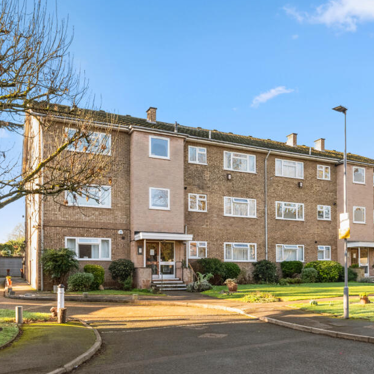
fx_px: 302
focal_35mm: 25
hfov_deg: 63.3
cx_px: 212
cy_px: 202
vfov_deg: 63.4
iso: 200
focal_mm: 17.5
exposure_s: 1/60
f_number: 8
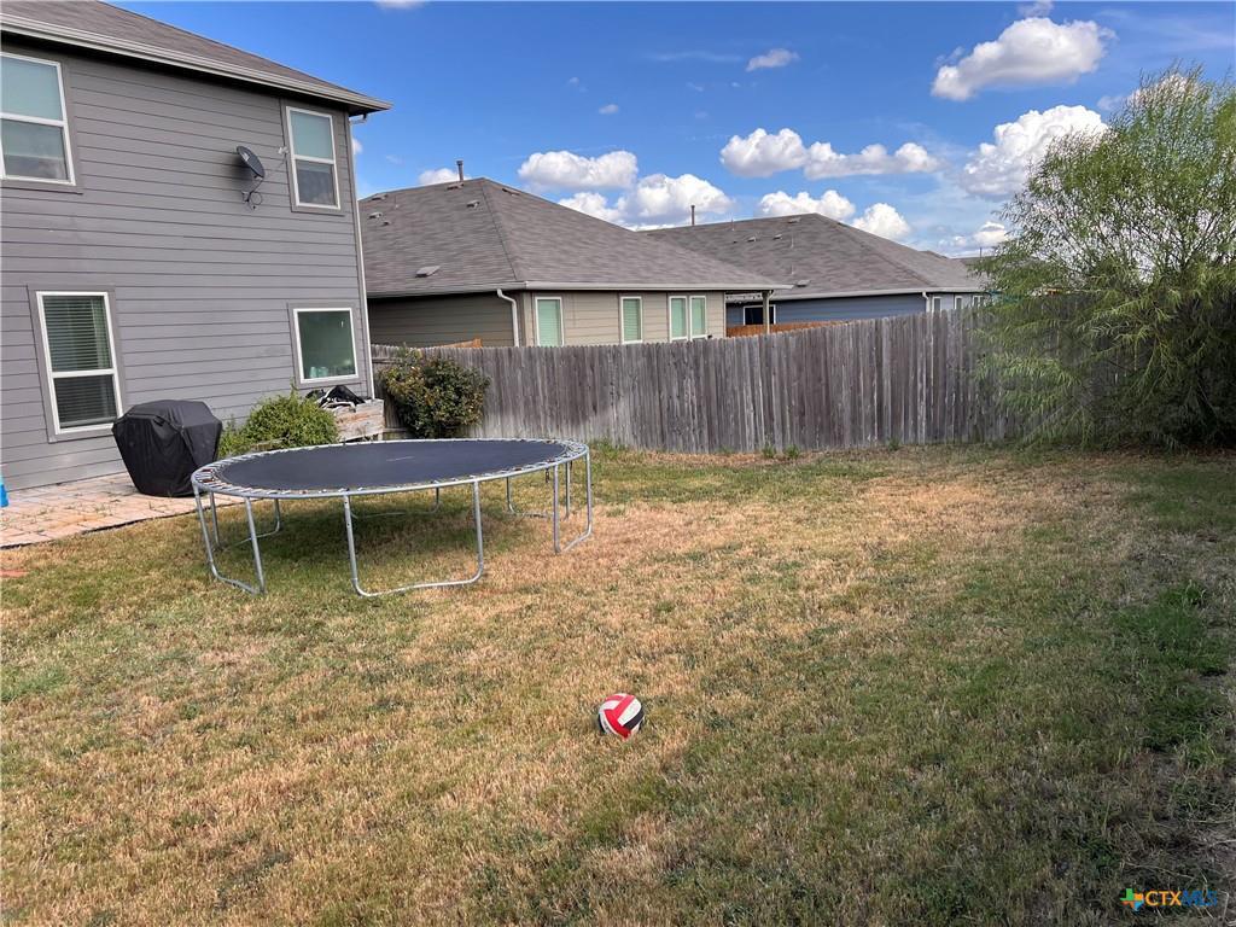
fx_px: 928
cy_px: 464
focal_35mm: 26
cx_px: 618
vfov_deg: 53.1
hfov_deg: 67.3
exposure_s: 1/1029
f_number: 1.5
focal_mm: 5.7
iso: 50
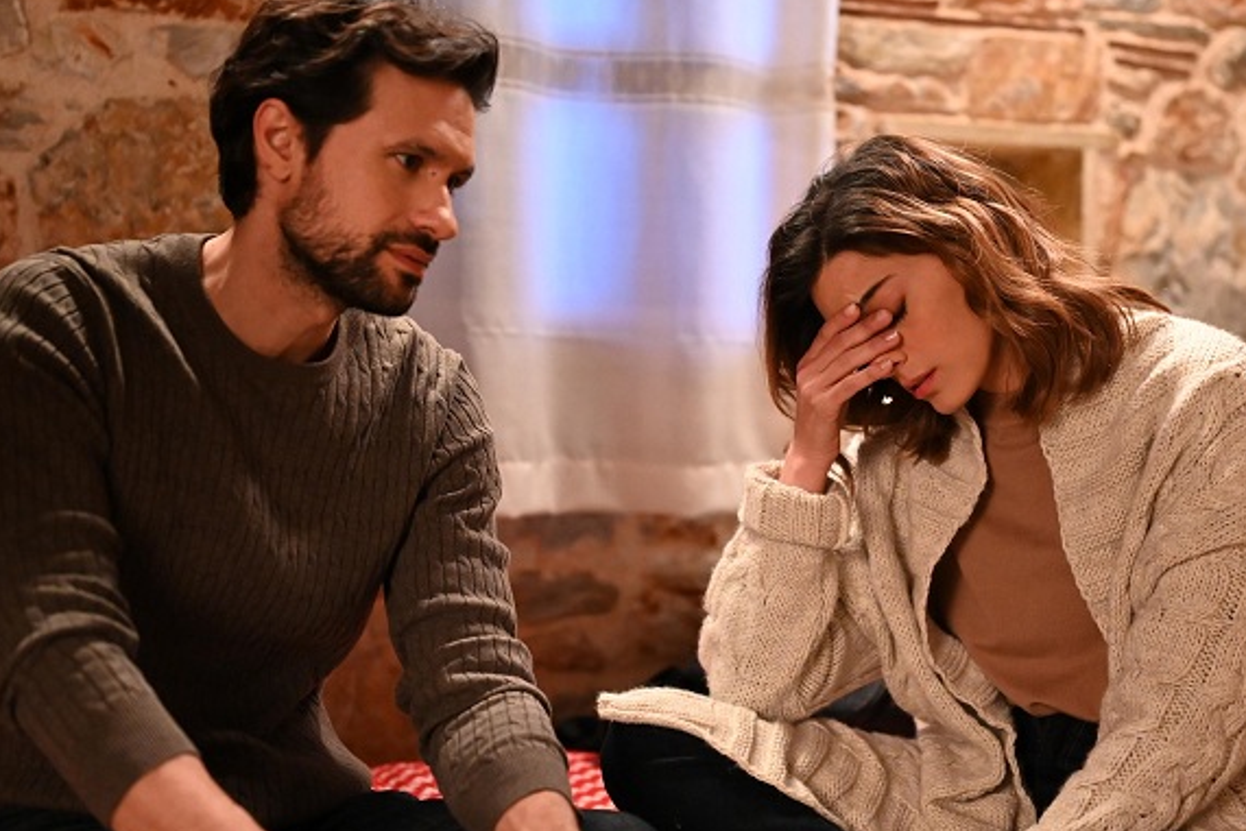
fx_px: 1939
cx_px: 681
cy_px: 447
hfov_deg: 35.6
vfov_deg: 24.2
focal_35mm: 56
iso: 6400
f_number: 1.4
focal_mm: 40
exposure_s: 1/160
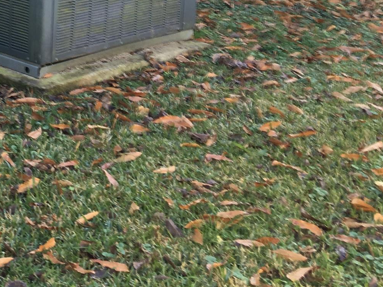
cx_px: -24
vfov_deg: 15.7
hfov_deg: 21.5
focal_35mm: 87
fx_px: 963
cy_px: -134
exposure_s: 1/60
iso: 25
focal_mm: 4.15
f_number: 2.2
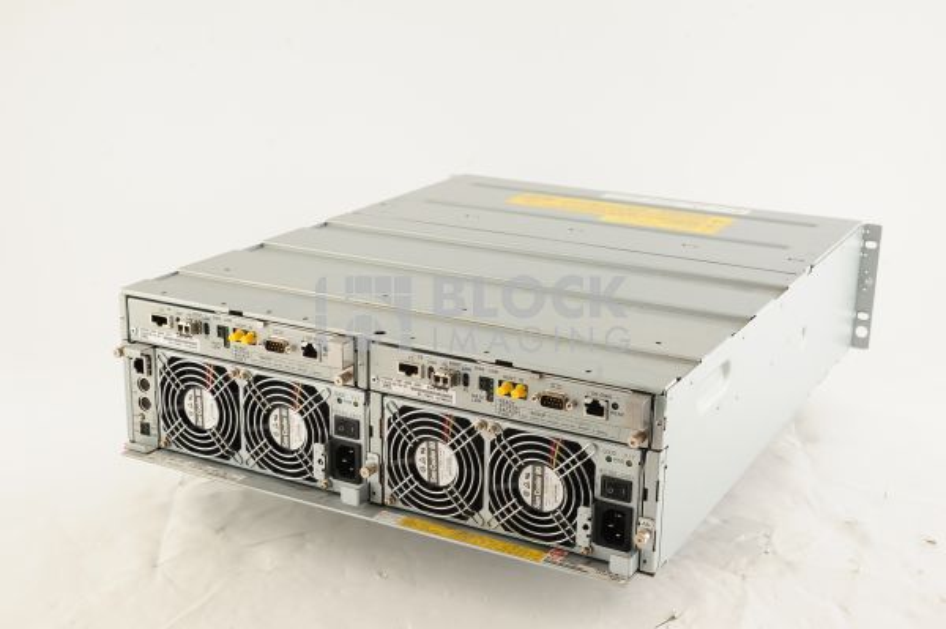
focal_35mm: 50
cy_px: 314
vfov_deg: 26.9
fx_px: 1313
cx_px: 473
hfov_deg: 39.6
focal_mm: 50
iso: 1600
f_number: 10
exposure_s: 1/125
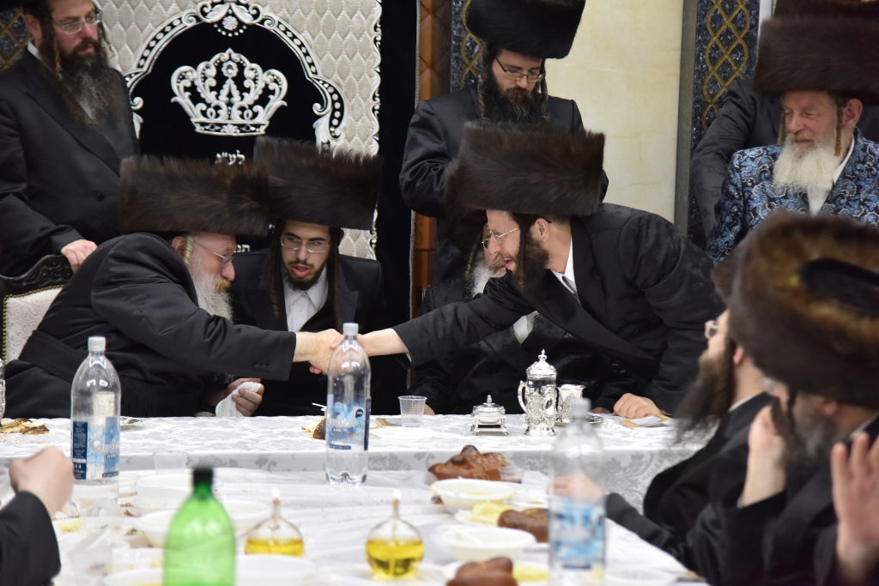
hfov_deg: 20.8
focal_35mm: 98
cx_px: 440
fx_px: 2393
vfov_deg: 14.0
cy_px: 293
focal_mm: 98
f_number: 4
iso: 1250
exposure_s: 1/200
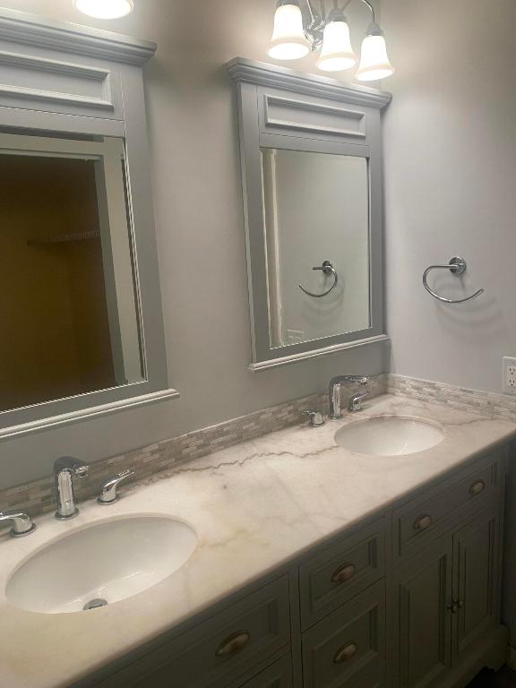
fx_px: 517
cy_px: 344
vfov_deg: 67.3
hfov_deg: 53.1
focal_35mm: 26
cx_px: 258
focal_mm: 4.25
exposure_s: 1/60
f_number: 1.8
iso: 80
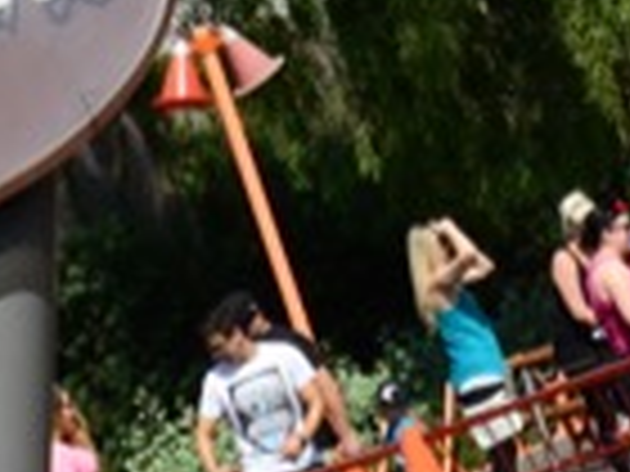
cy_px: -571
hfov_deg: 10.1
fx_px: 3513
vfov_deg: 7.3
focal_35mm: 193
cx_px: 765
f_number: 18
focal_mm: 28
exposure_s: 1/1250
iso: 2000
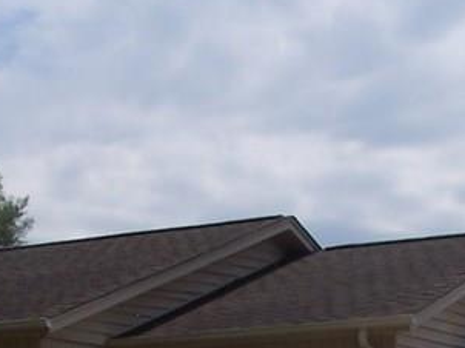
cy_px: 499
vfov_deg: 11.1
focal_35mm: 129
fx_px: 1731
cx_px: 249
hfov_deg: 15.3
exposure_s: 1/1000
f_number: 5.6
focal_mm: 6.3
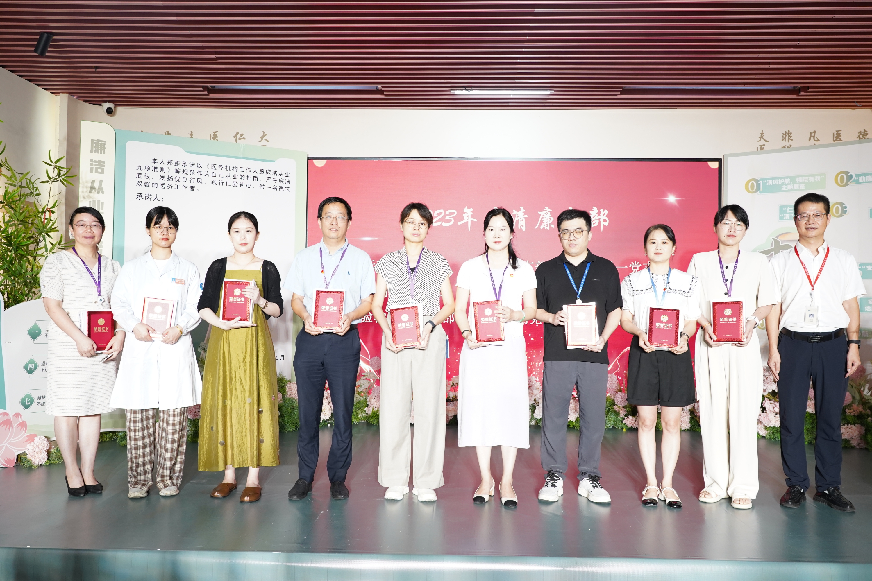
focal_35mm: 30
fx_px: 727
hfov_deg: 61.9
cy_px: 290
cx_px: 436
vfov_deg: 43.6
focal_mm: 30
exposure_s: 1/125
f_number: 5.6
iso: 1600
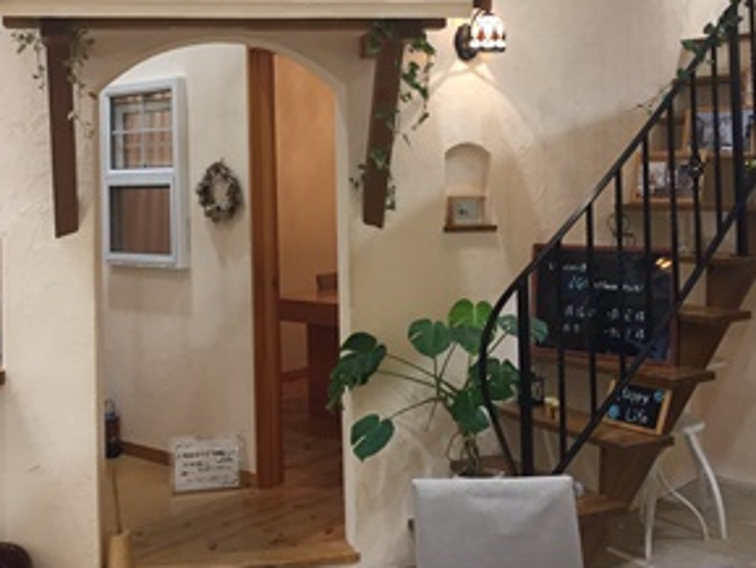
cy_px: 139
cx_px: 301
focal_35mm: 45
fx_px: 983
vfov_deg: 31.6
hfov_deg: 41.9
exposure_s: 1/30
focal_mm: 4.15
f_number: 2.2
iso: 50
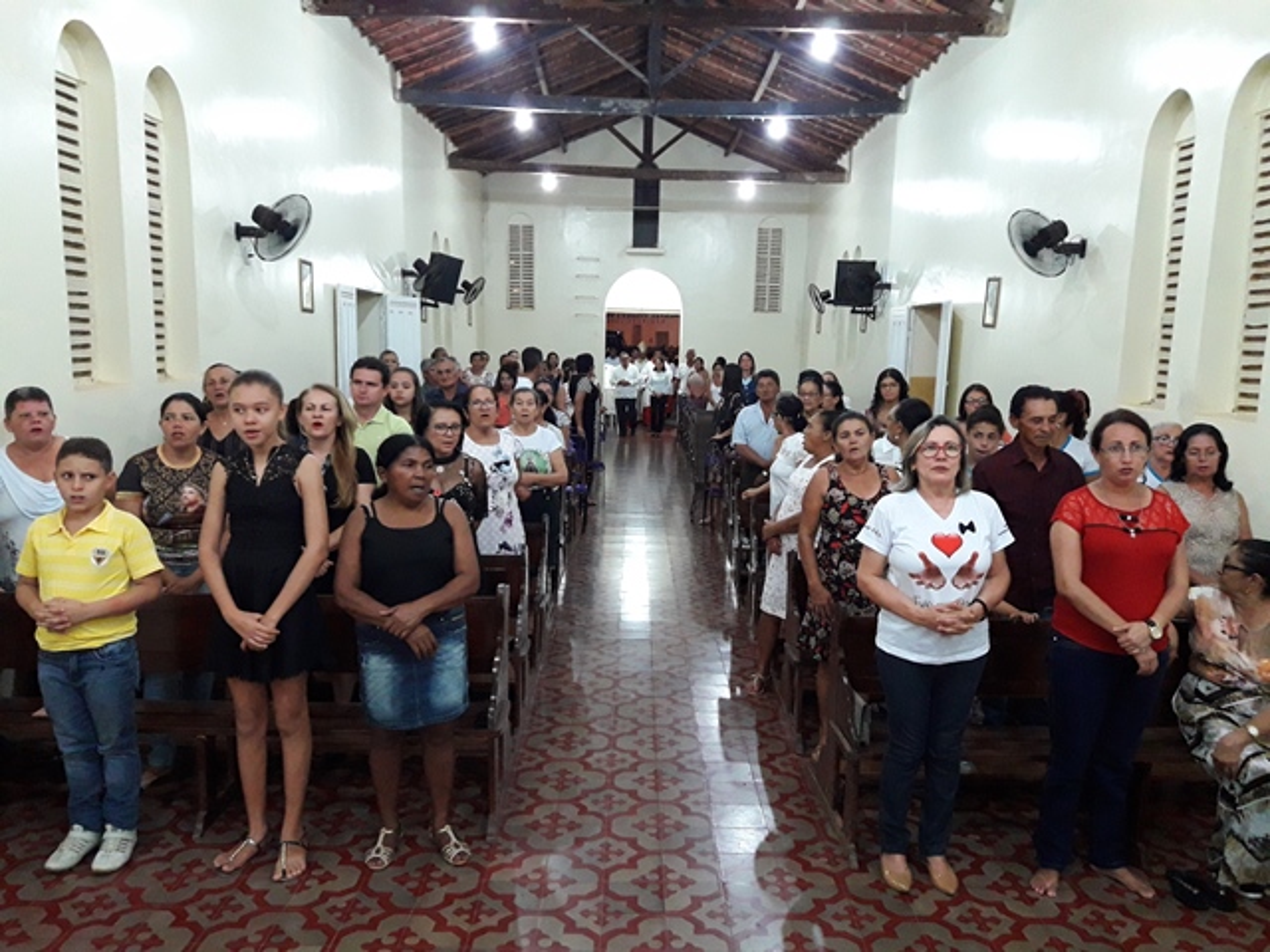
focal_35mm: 28
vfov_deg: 49.7
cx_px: 635
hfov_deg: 63.4
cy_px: 476
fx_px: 1027
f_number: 1.9
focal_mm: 3.7
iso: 400
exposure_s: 1/24
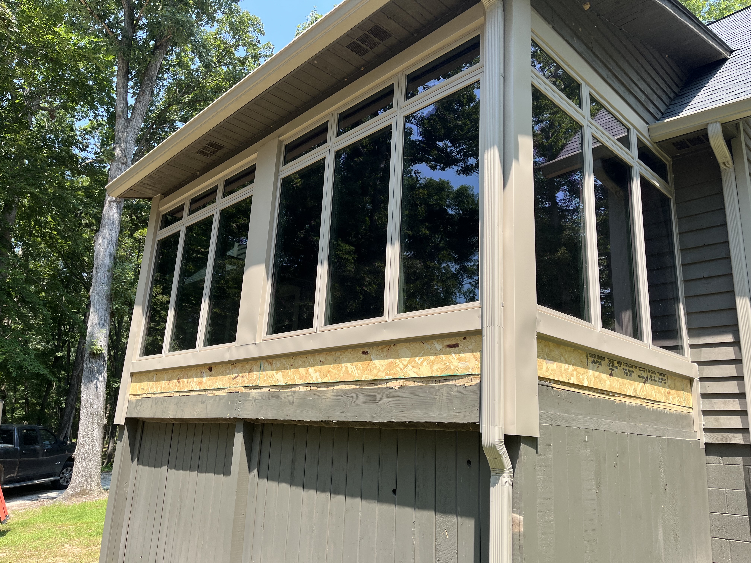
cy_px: 282
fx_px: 564
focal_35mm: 26
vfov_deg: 53.1
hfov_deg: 67.3
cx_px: 376
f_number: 1.6
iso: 50
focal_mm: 5.1
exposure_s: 1/1096
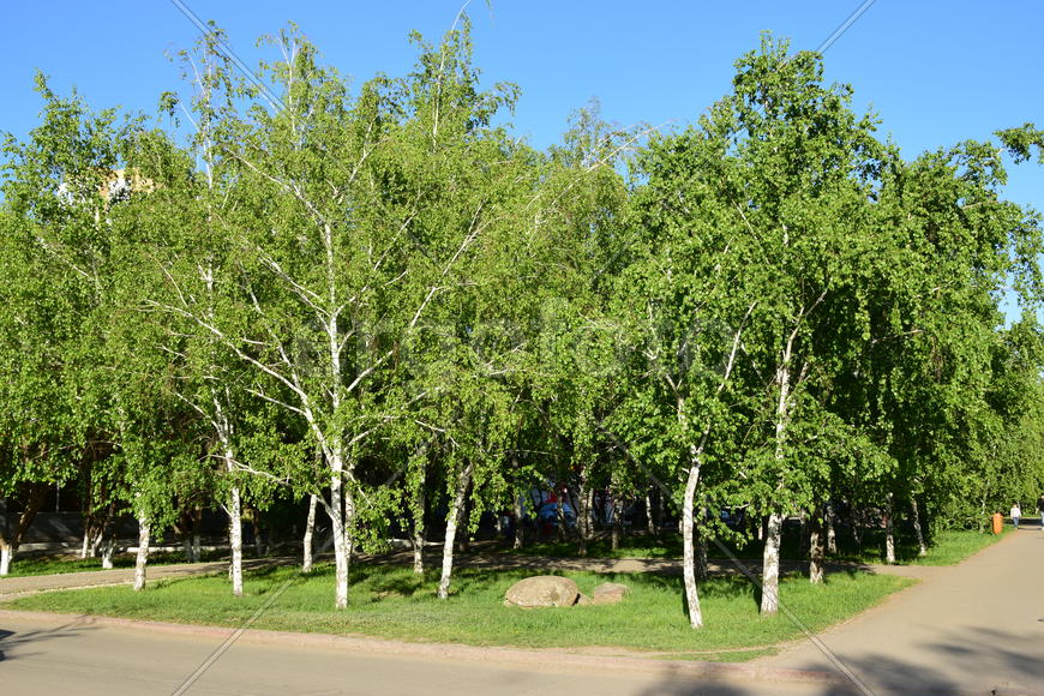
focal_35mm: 33
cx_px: 522
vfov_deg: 40.0
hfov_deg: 57.2
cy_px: 348
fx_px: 957
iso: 100
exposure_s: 1/80
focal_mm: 22
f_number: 9
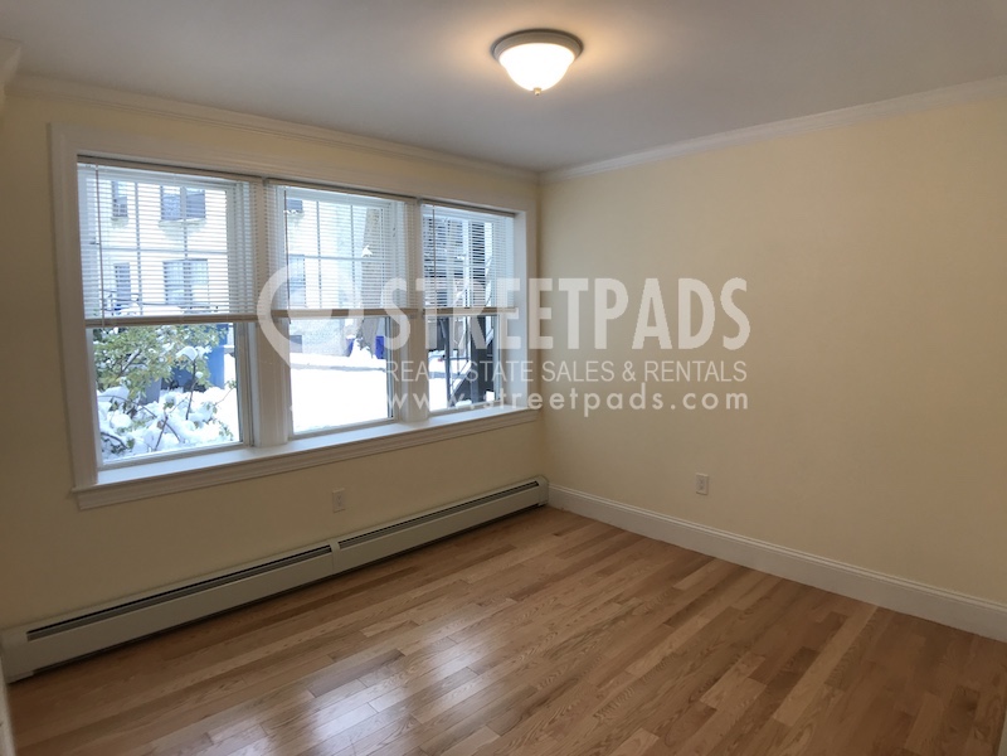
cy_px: 378
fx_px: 815
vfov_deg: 49.7
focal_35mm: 28
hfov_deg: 63.4
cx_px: 504
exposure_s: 1/60
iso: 25
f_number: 1.8
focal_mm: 3.99
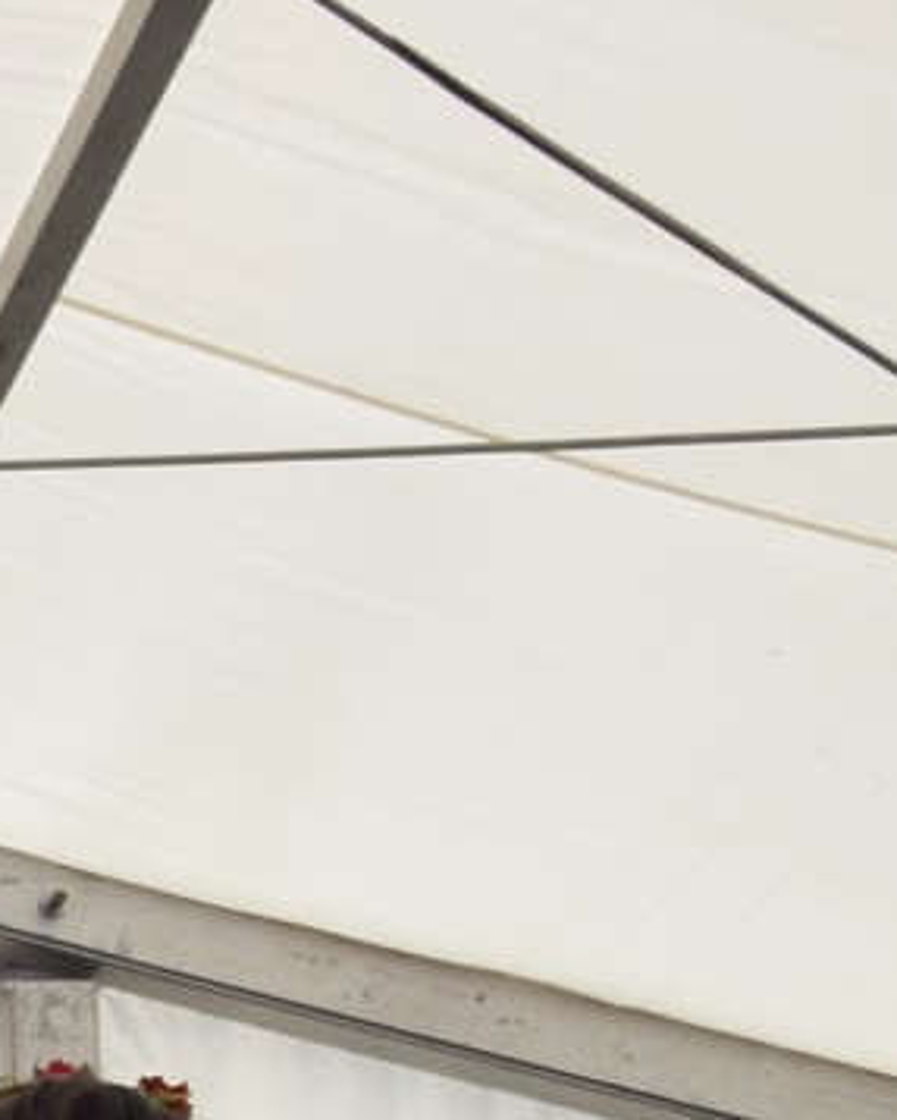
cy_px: 1845
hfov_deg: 7.3
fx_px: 6250
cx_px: -1778
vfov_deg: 9.8
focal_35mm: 189
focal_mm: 25
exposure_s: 1/80
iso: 100
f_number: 8
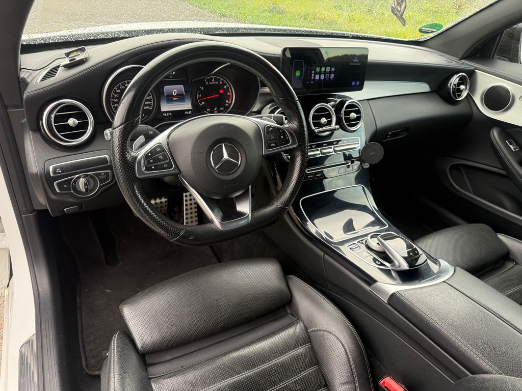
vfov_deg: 56.8
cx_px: 261
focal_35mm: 24
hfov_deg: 71.6
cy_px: 196
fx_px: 362
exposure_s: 1/151
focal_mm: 6.76
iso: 200
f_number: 1.78
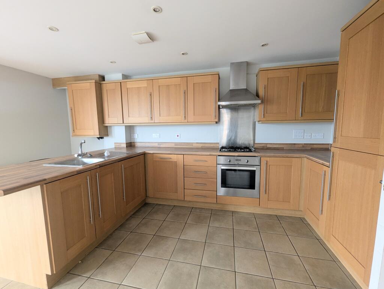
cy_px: 144
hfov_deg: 106.1
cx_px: 192
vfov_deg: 90.1
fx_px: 144
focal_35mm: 13
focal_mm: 1.95
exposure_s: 1/51
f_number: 2.2
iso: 169
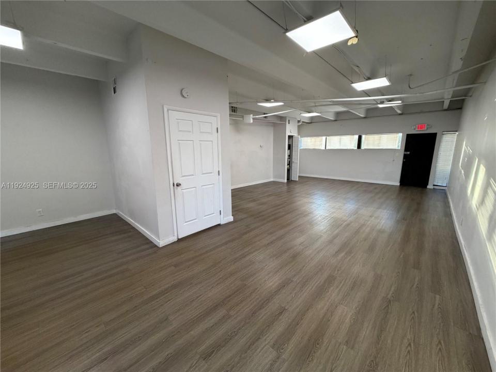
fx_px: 201
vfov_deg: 85.7
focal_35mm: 14
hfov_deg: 102.1
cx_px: 248
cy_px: 186
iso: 250
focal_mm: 2.22
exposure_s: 1/120
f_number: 2.2
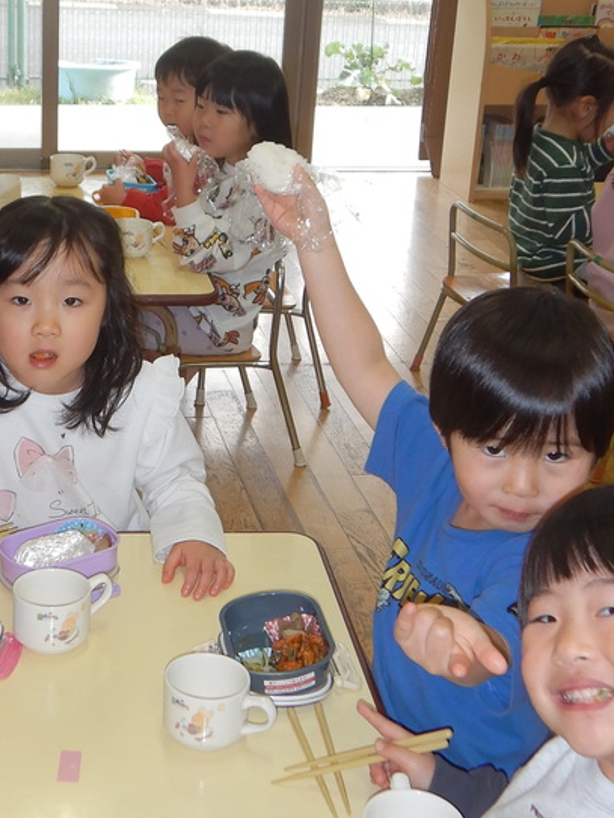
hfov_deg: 24.5
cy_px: 334
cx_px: 143
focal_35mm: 59
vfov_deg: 32.6
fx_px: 1394
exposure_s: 1/125
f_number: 2.8
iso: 125
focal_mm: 4.3
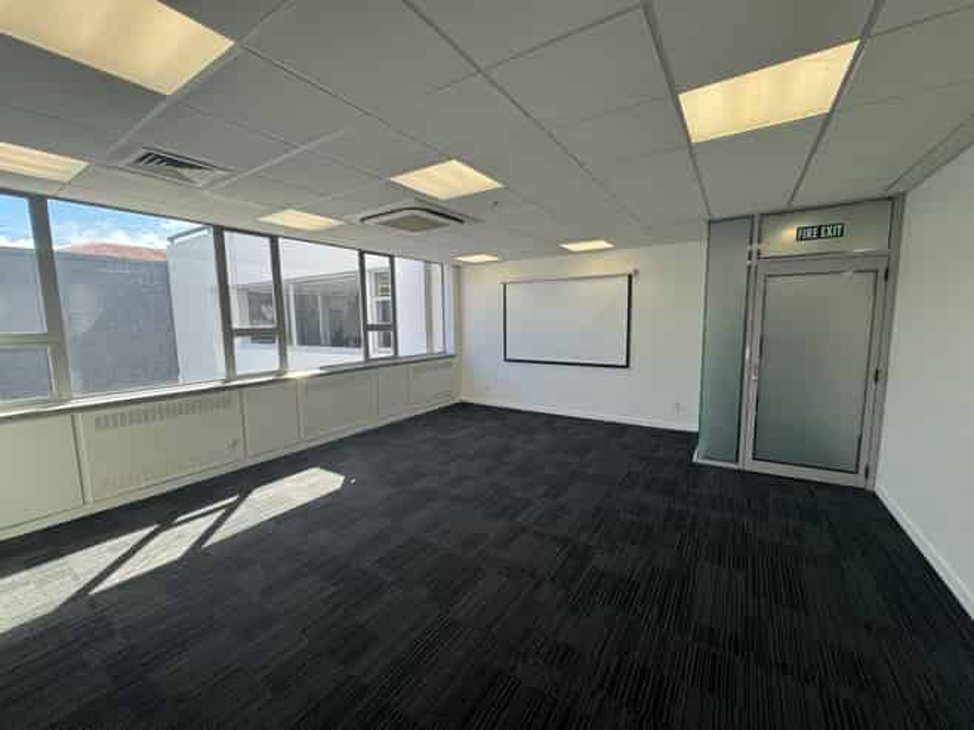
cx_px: 487
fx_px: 394
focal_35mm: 14
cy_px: 365
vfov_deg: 85.6
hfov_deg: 102.1
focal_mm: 2.22
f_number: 2.2
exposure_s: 1/132
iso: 40
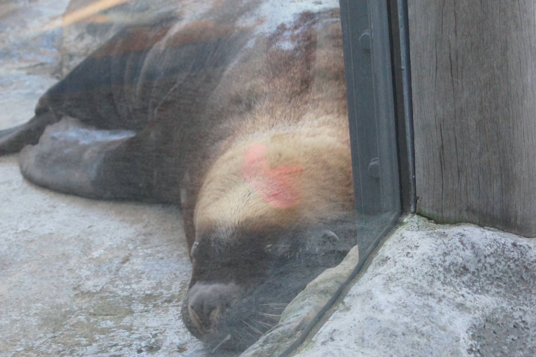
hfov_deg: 18.2
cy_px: 178
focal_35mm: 112
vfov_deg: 12.2
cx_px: 268
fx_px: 1674
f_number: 7.1
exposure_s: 1/320
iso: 3200
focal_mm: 75
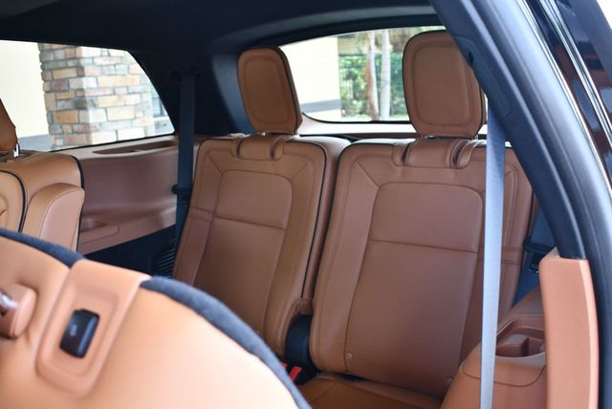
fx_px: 613
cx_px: 306
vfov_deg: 36.9
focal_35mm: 36
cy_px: 204
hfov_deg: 53.1
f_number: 3.5
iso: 800
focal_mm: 18
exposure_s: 1/160
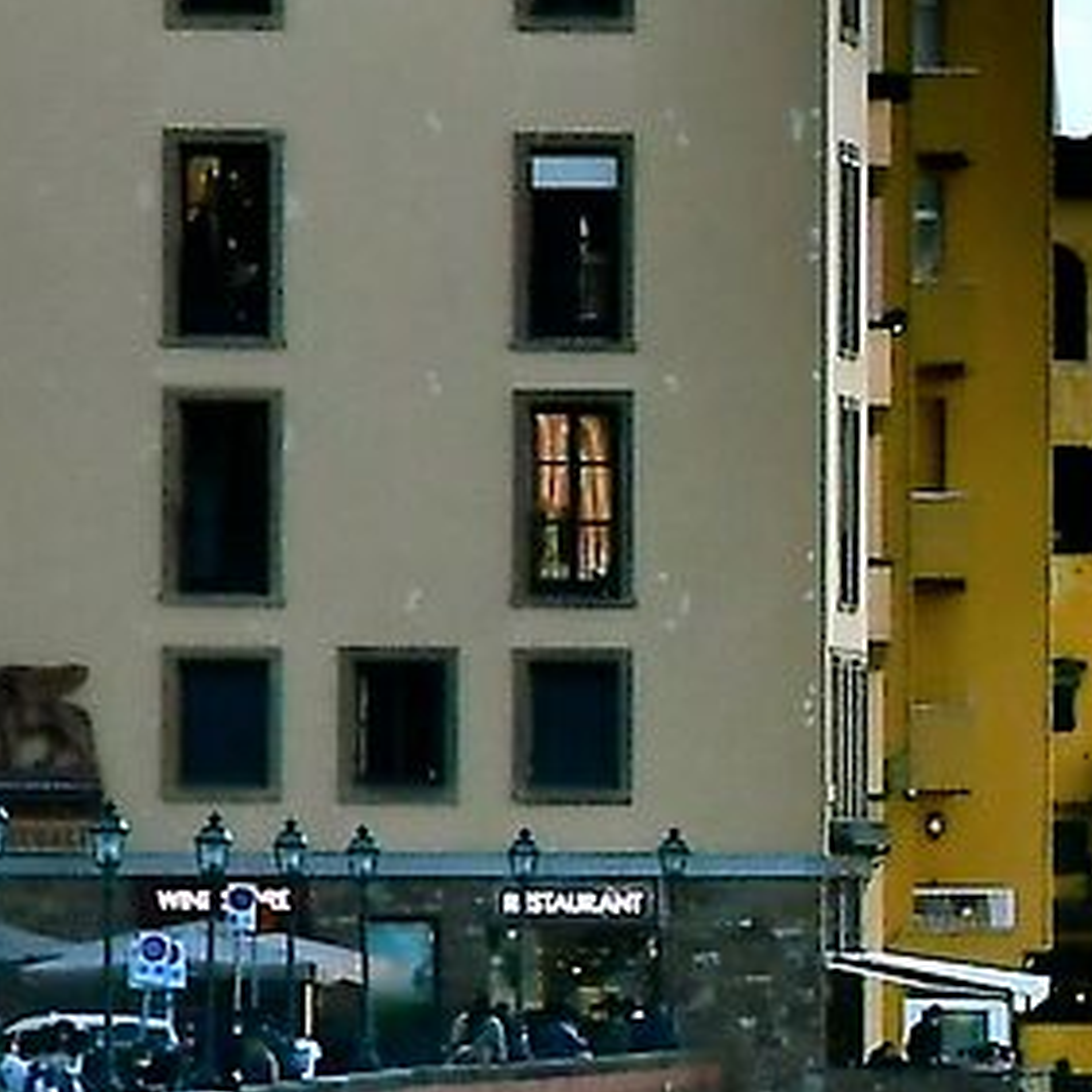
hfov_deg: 2.4
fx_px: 25590
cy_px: 666
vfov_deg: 2.4
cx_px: 4500
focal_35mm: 717
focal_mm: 66
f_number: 10
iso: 280
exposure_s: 1/1000
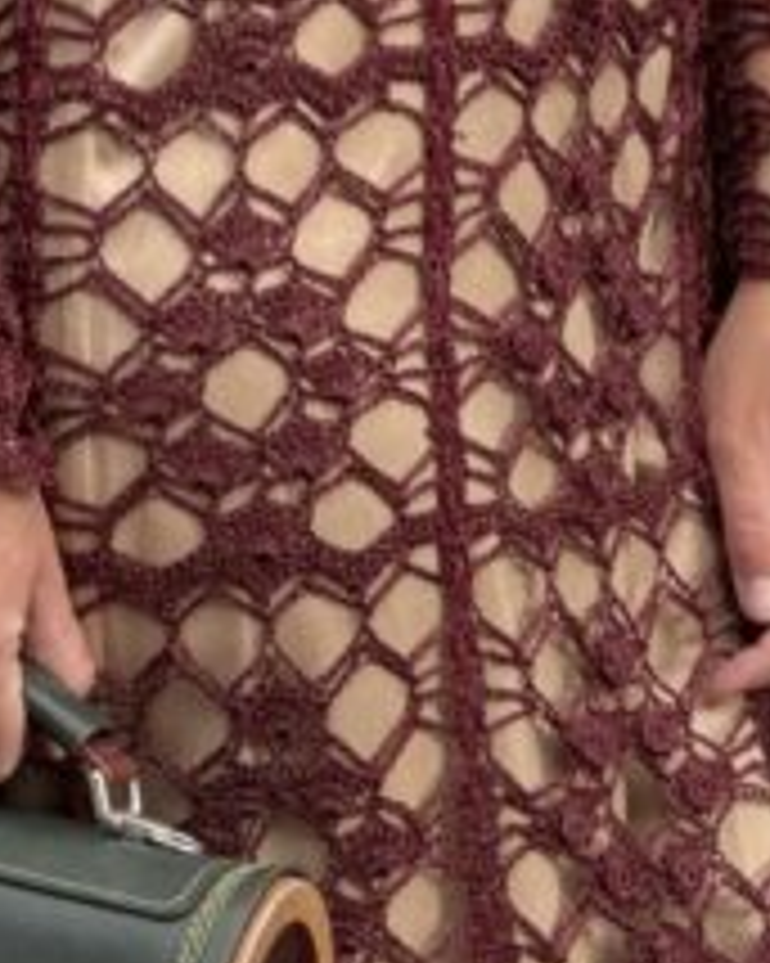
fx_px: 12486
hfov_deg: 3.5
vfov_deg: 4.4
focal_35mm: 438
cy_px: -657
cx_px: 396
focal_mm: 15.66
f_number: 2.8
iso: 50
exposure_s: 1/161
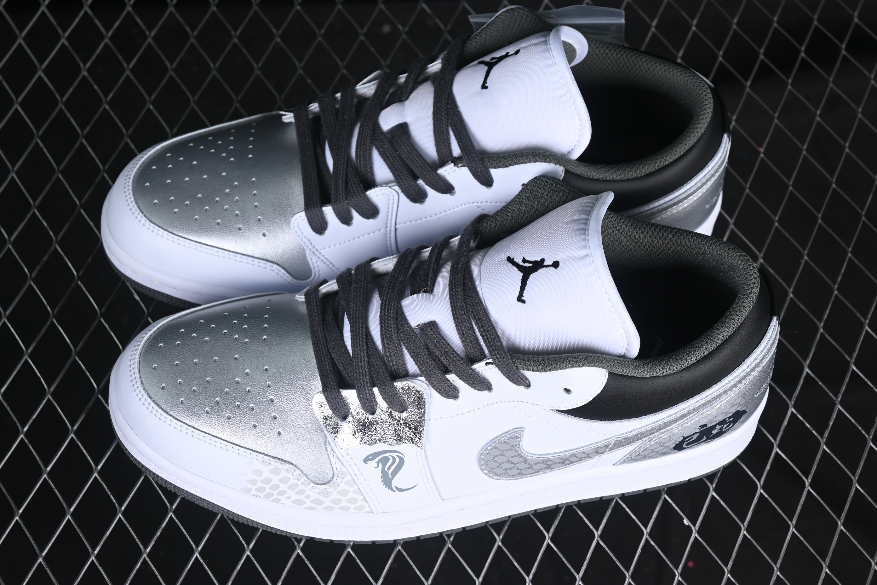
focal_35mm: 75
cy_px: 292
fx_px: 1827
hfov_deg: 27.0
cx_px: 438
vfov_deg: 18.2
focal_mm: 50
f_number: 7.1
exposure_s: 1/80
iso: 160
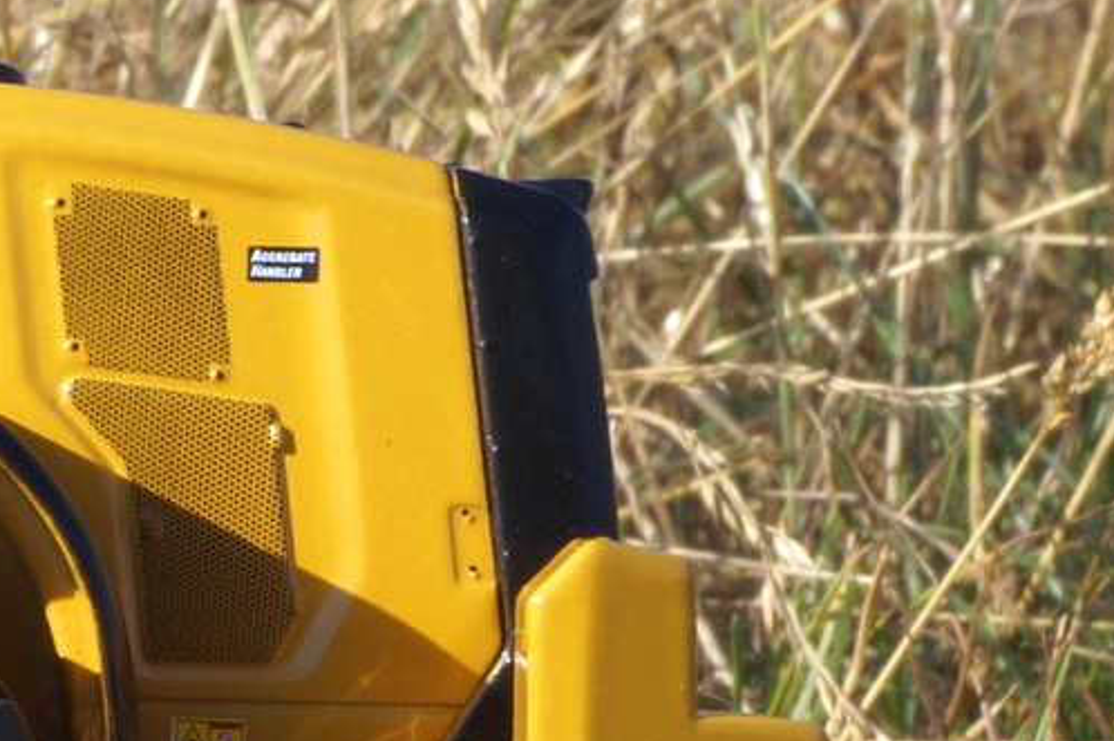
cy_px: 576
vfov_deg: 6.5
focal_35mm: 211
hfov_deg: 9.2
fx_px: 6523
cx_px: -1110
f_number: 25
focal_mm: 35
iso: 320
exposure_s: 1/60
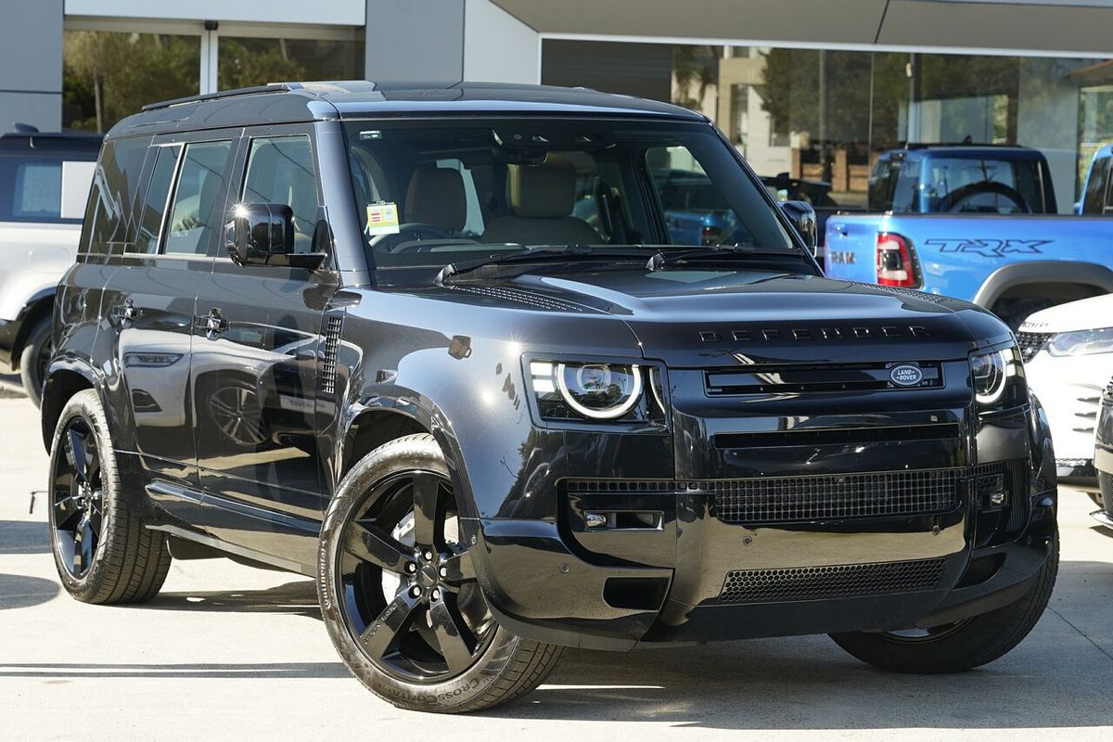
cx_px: 556
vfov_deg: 15.4
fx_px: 2751
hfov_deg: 22.9
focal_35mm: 89
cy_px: 371
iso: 800
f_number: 7.1
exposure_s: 1/250
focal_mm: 89
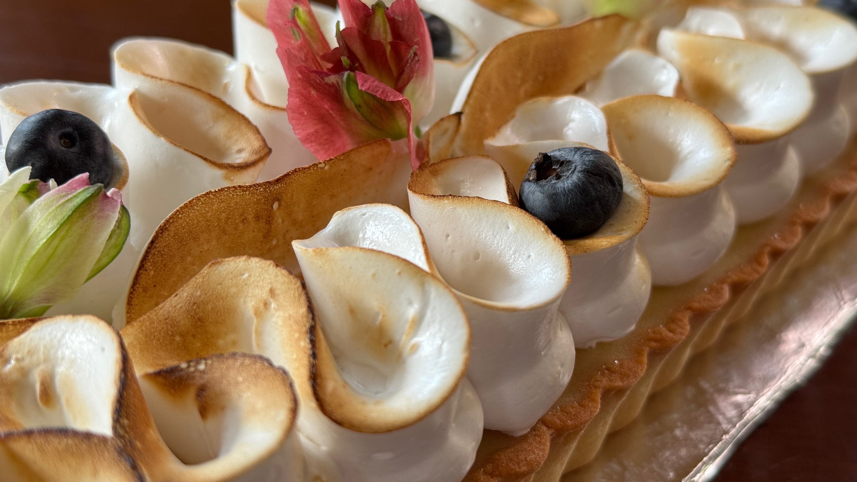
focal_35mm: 53
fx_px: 1204
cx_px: 431
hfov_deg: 39.2
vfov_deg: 22.6
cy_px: 199
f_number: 1.78
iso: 100
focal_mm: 6.76
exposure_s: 1/112
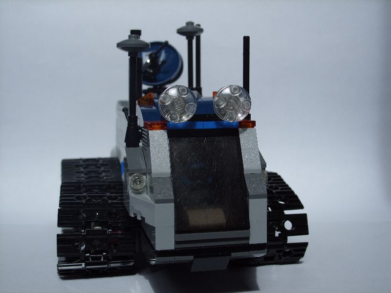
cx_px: 196
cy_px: 146
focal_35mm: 54
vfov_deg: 27.0
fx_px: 610
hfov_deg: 35.5
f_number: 3.1
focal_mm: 11.17
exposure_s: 1/369
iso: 100
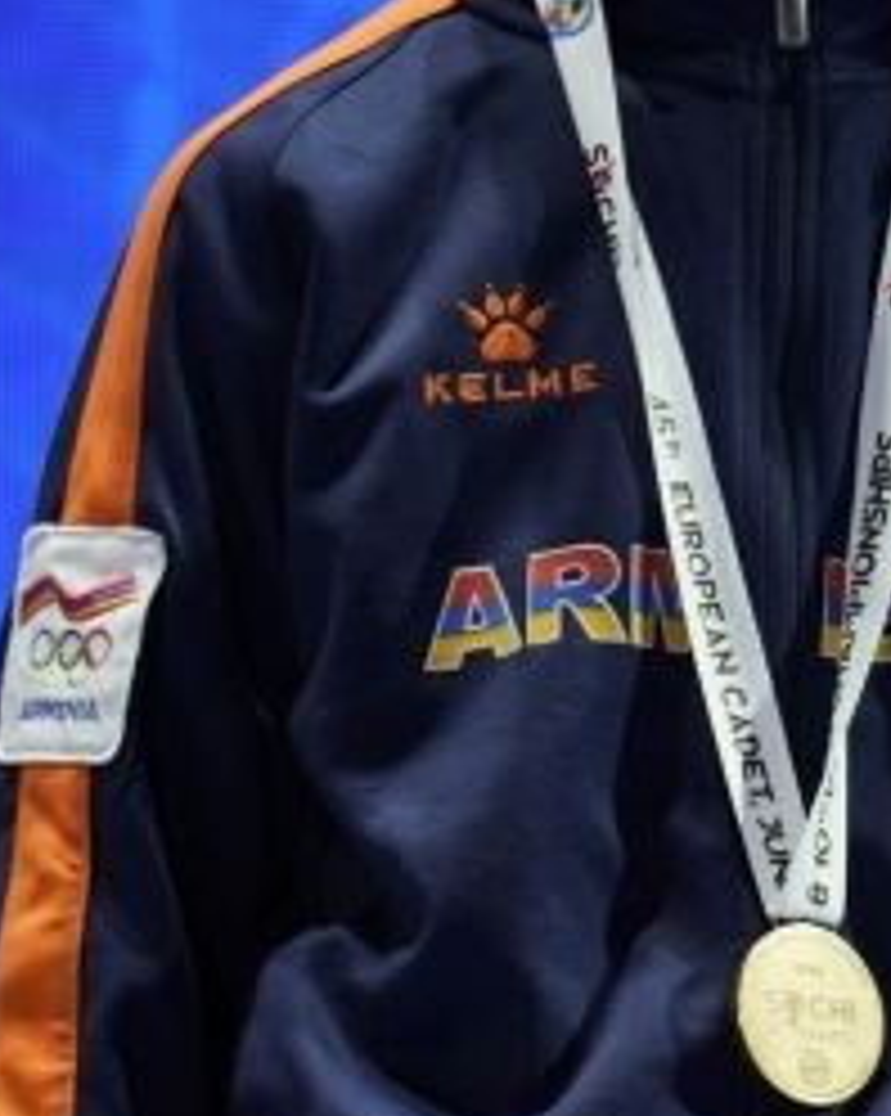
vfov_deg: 2.1
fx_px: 30033
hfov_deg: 1.7
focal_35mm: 910
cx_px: 724
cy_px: 824
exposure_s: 1/250
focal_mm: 200
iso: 320
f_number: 2.8
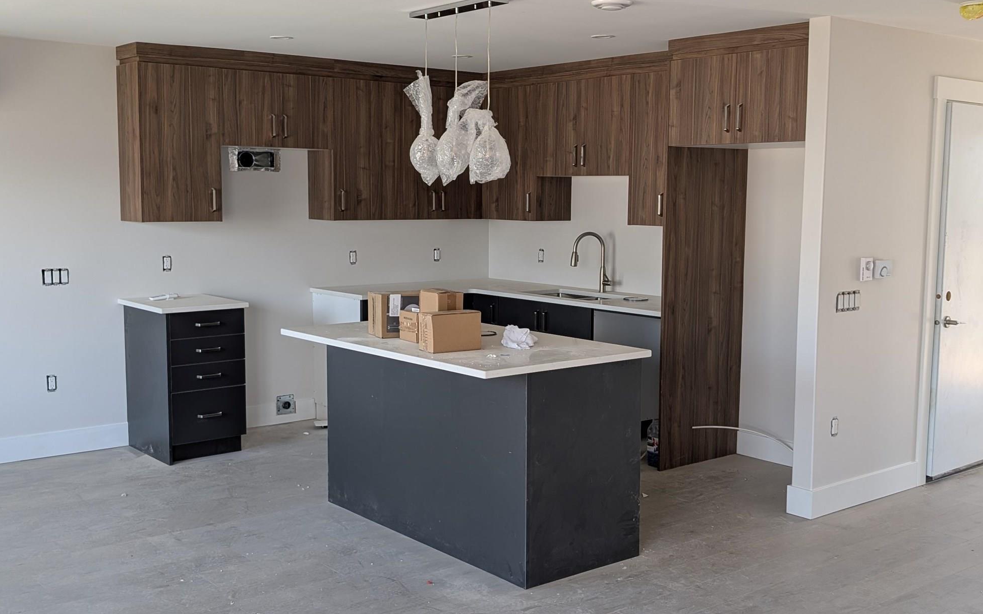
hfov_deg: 49.3
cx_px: 496
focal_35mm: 40
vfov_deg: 32.0
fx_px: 1072
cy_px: 325
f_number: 1.68
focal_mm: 6.9
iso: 30
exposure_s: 1/36.2
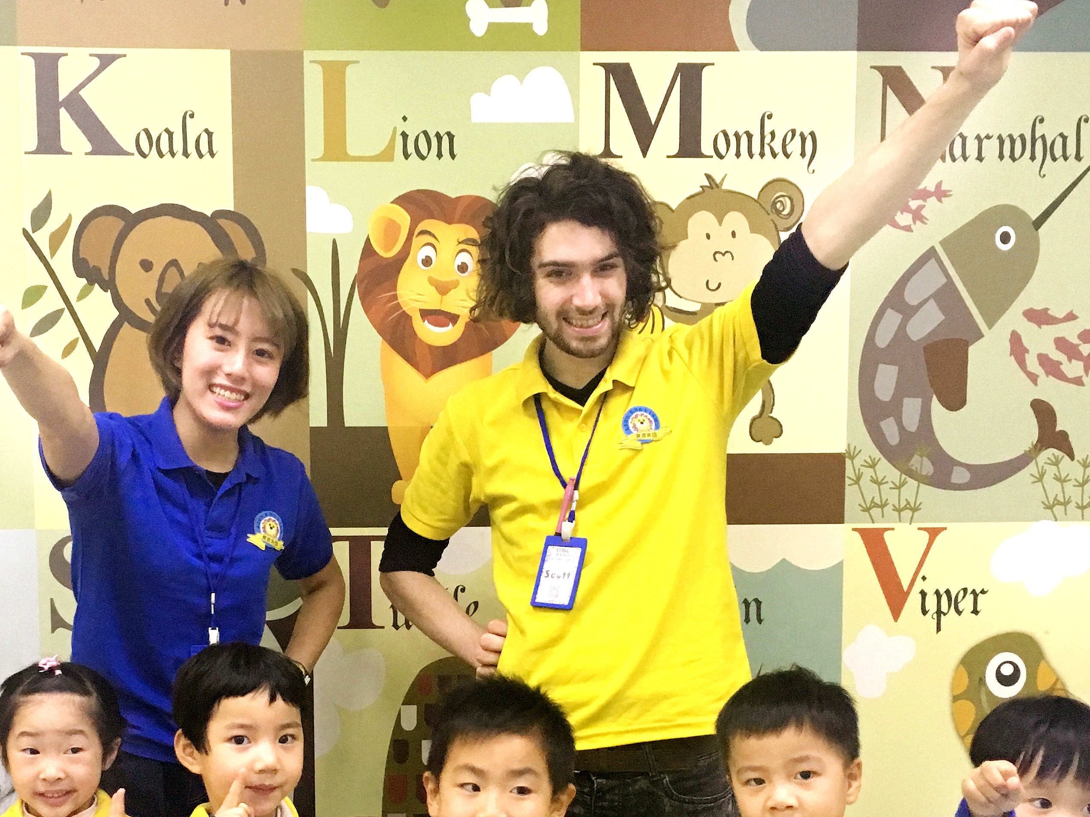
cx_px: 429
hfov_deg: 41.0
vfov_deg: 30.9
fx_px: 1448
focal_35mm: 46
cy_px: 628
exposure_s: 1/25
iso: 200
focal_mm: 4.15
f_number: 2.2
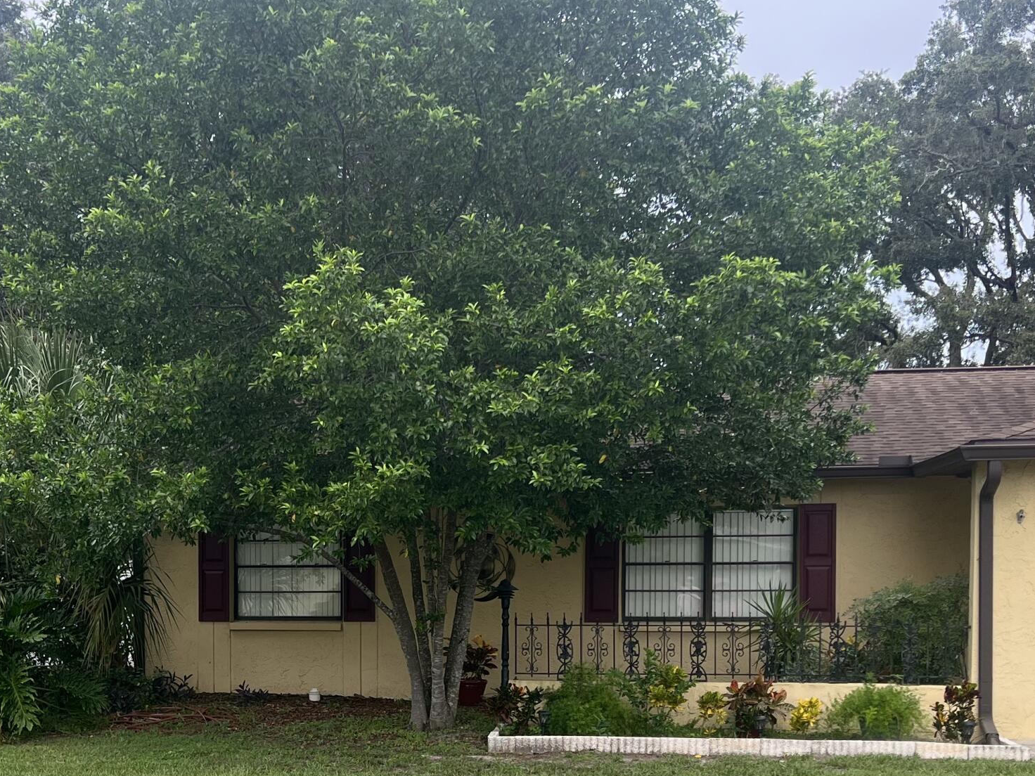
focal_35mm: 53
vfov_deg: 26.9
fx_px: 1585
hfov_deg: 35.8
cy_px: 632
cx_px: 349
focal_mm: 5.7
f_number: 1.5
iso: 50
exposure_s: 1/572
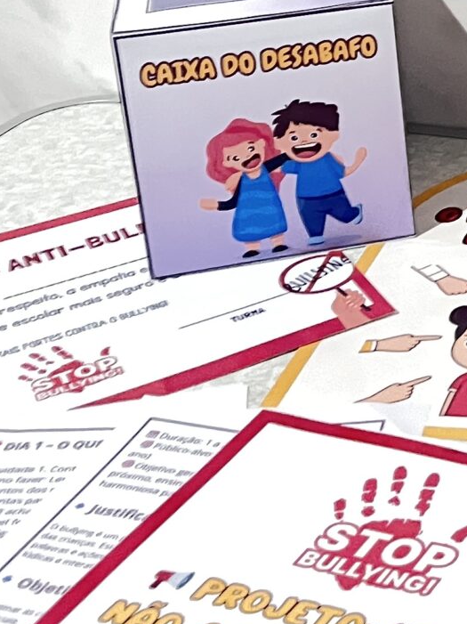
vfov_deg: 19.5
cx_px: 793
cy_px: -121
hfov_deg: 14.1
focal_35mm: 95
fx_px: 1710
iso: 1000
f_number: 1.6
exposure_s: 1/20
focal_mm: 5.1
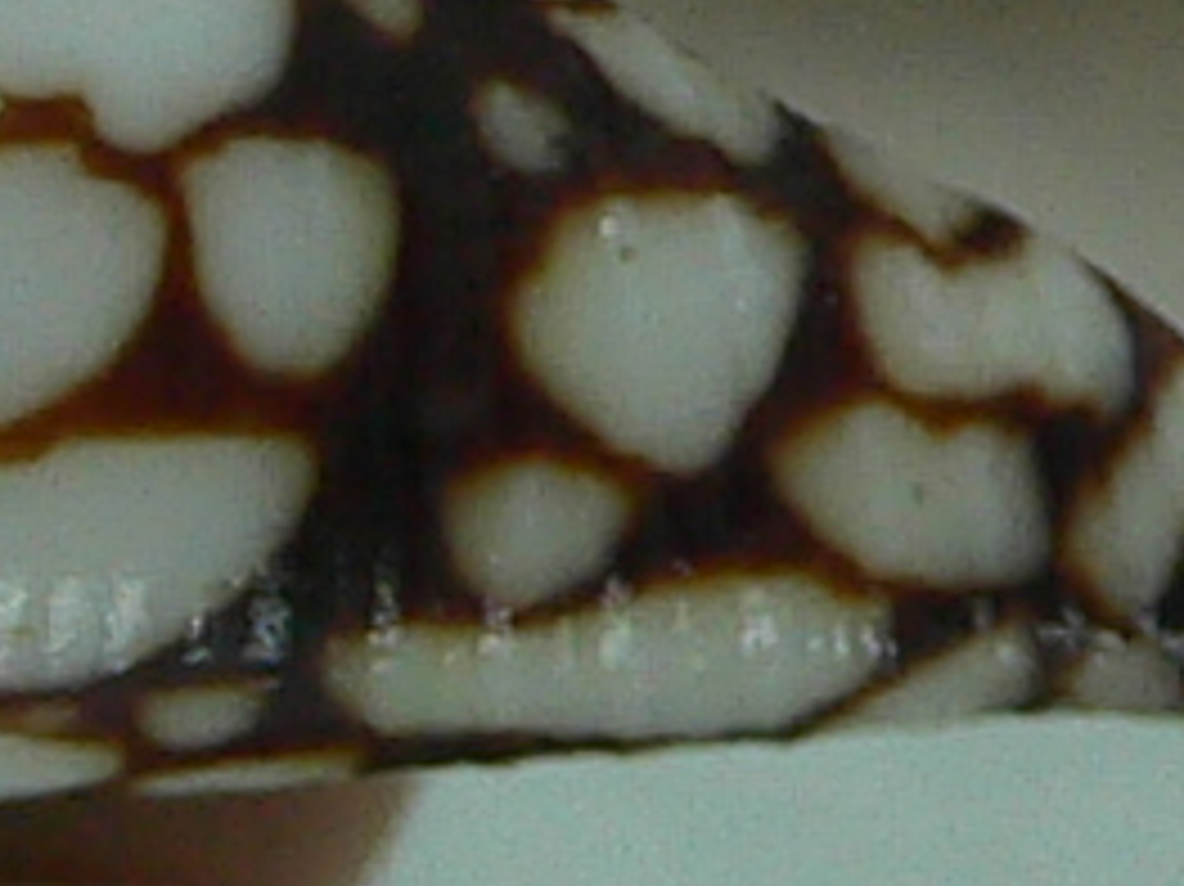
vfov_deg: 5.5
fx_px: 9162
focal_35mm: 268
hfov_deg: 7.3
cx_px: -176
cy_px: 436
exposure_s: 1/60
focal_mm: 4.6
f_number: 2.8
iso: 80
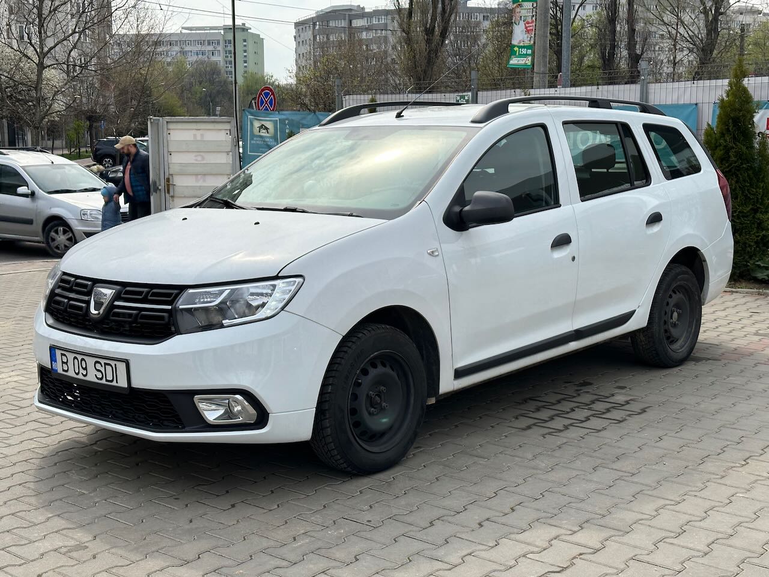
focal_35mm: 48
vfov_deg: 30.3
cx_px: 384
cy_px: 288
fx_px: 1066
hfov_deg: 39.7
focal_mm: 6.86
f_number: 1.78
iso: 64
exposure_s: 1/3876
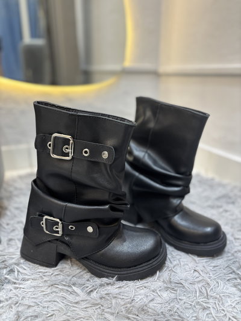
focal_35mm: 26
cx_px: 120
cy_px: 160
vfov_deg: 67.3
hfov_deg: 53.1
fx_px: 241
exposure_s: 1/50
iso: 125
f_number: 1.6
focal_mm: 5.96
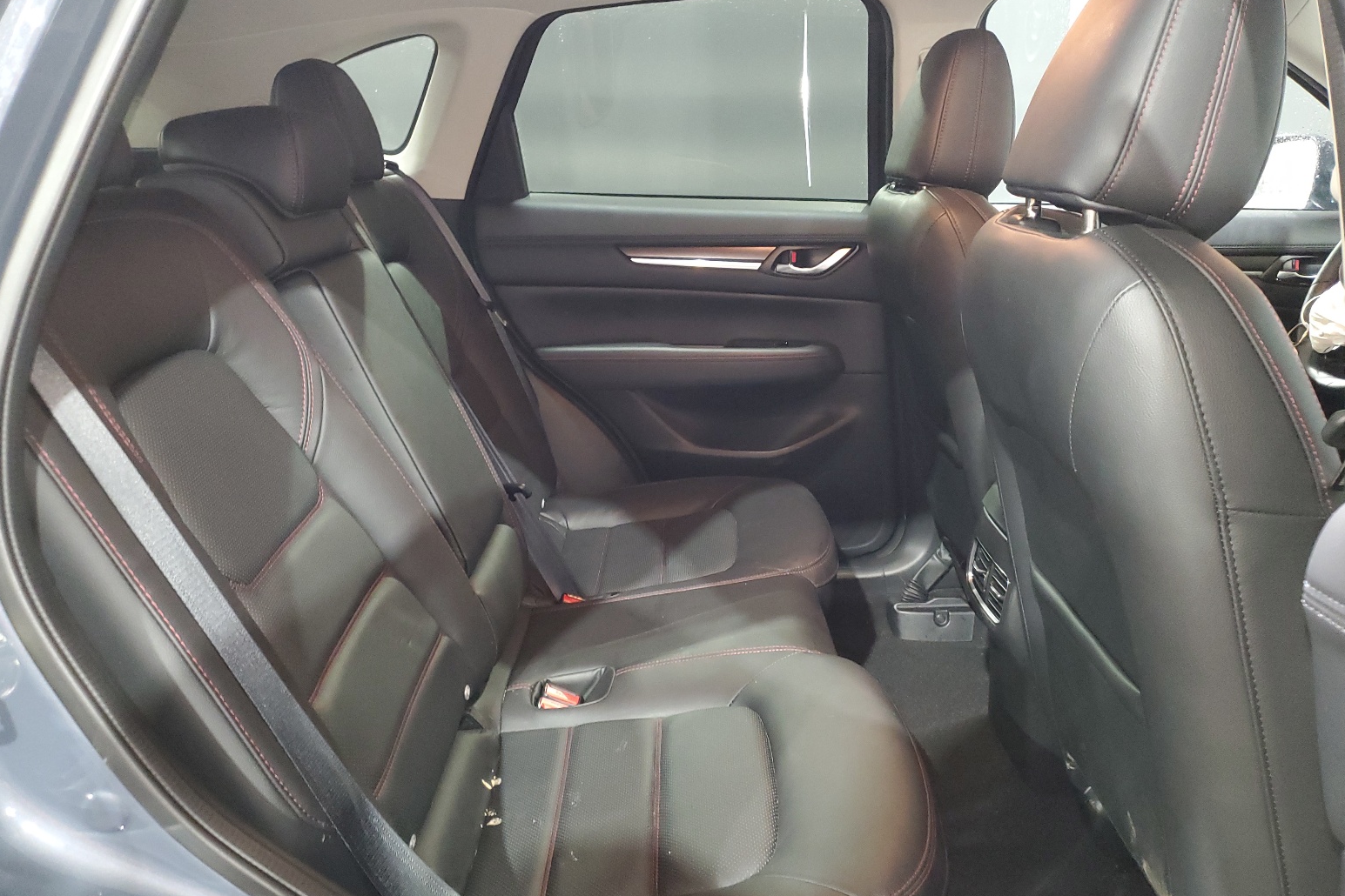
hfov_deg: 65.5
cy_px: 516
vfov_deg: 46.3
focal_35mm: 28
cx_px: 677
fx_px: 1046
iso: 348
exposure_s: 1/15
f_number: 1.5
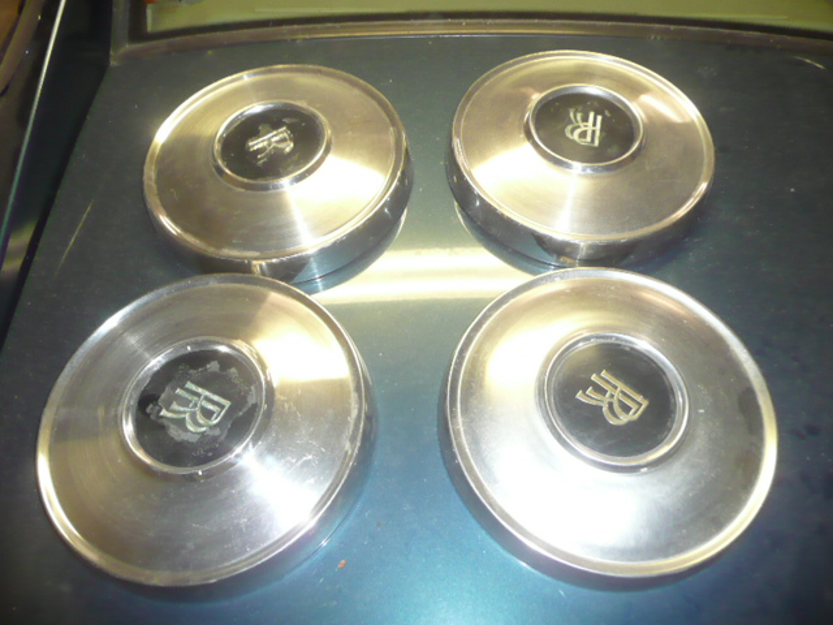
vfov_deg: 49.7
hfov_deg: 63.4
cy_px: 312
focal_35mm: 28
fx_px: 674
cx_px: 416
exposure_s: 1/8
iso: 250
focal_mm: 4.6
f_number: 3.3
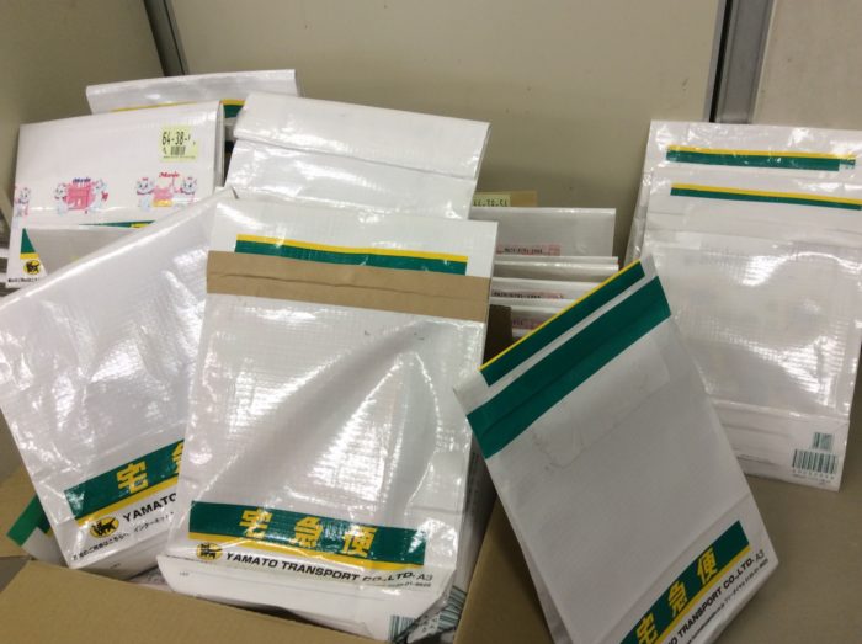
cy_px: 322
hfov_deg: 56.9
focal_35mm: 32
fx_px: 796
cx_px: 431
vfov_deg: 44.1
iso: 32
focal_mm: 3.3
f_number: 2.4
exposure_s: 1/30
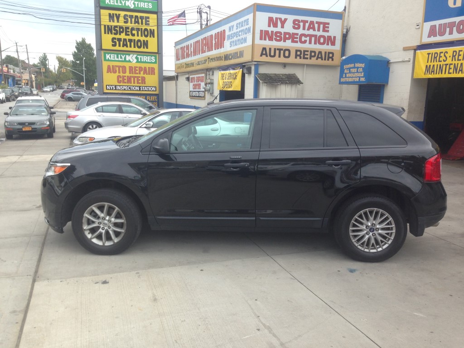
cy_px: 174
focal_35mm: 33
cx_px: 232
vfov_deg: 42.9
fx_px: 442
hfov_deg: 55.4
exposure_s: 1/455
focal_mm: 4.12
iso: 50
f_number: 2.4
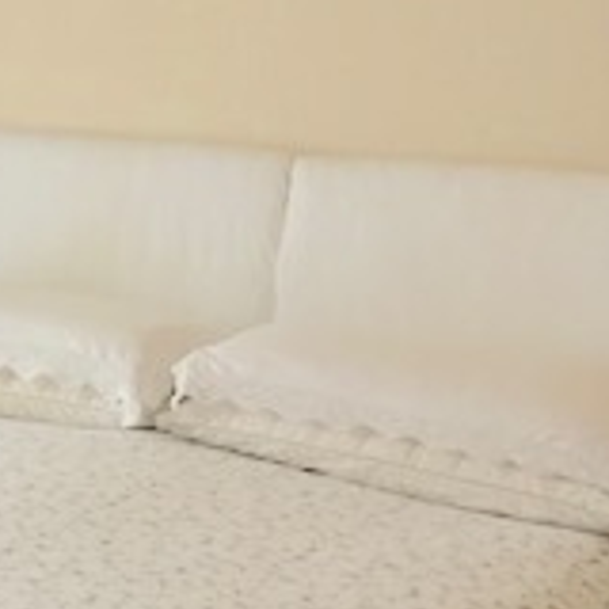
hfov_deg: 16.9
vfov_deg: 17.5
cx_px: -88
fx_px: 1971
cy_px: 202
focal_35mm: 99
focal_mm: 3.99
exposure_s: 1/50
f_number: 1.8
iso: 25
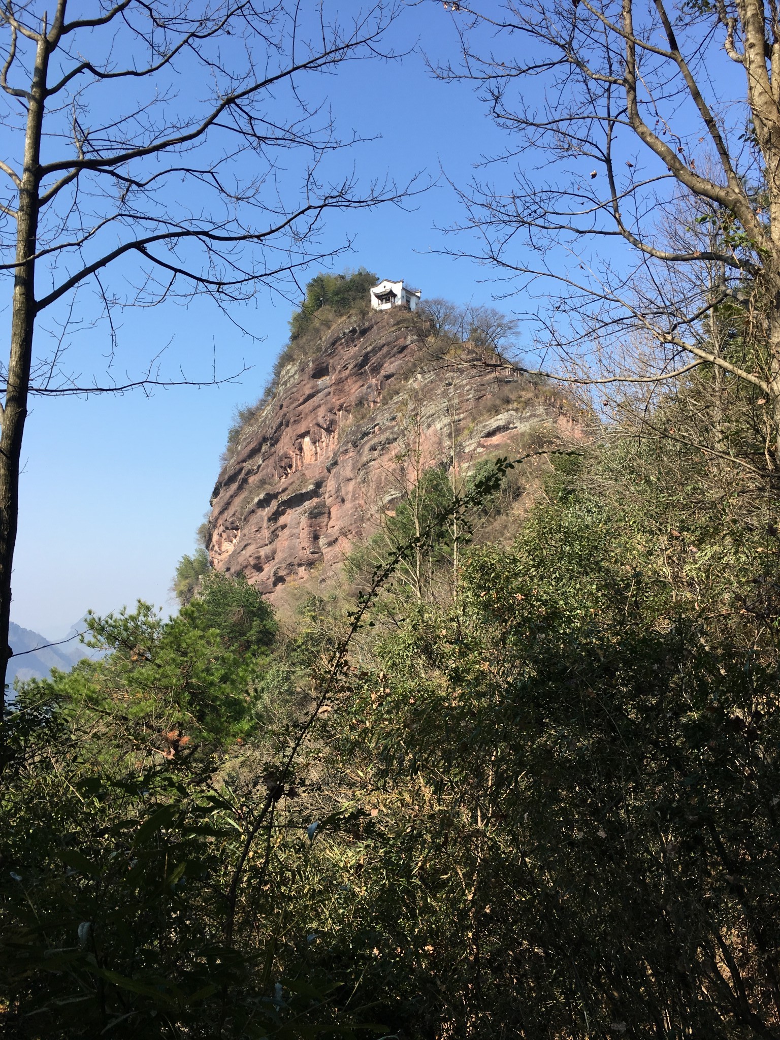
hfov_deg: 48.2
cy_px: 520
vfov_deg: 61.7
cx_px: 390
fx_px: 871
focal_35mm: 29
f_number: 2.2
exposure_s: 1/699
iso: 25
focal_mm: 4.15
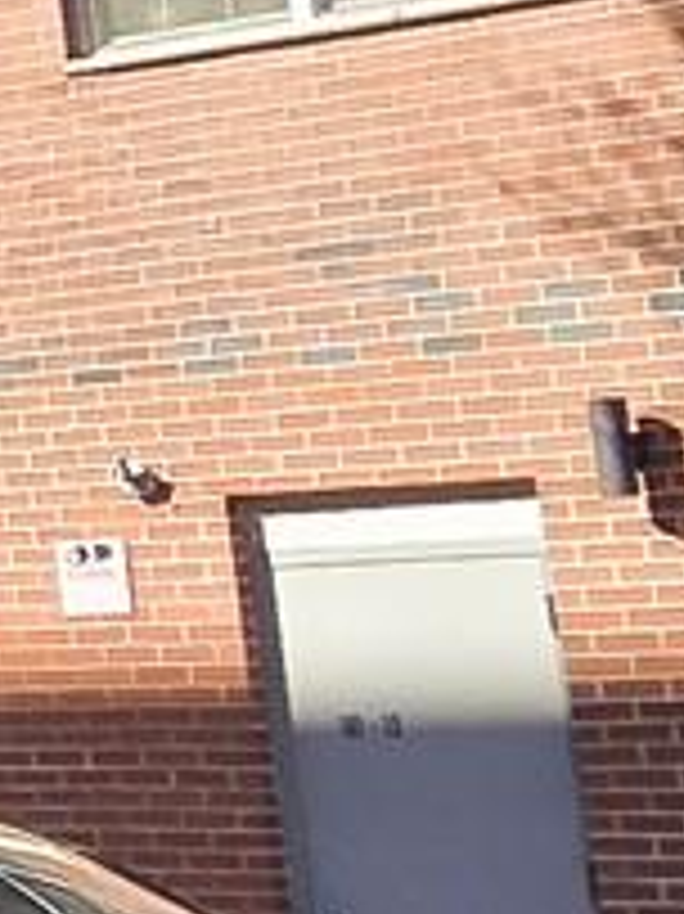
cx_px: -1804
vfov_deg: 14.5
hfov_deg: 8.2
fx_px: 3455
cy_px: -216
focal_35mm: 131
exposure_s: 1/1900
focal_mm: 2.2
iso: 50
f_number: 2.2
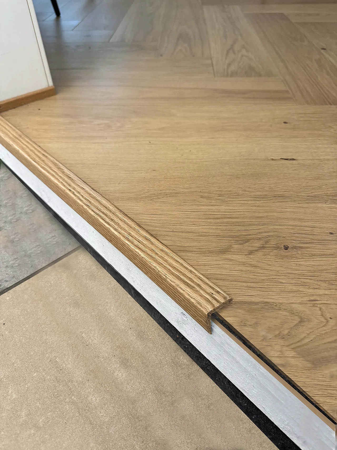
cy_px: 225
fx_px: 312
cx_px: 168
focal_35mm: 24
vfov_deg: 71.6
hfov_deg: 56.8
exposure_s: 1/50
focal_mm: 6.76
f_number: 1.78
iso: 200
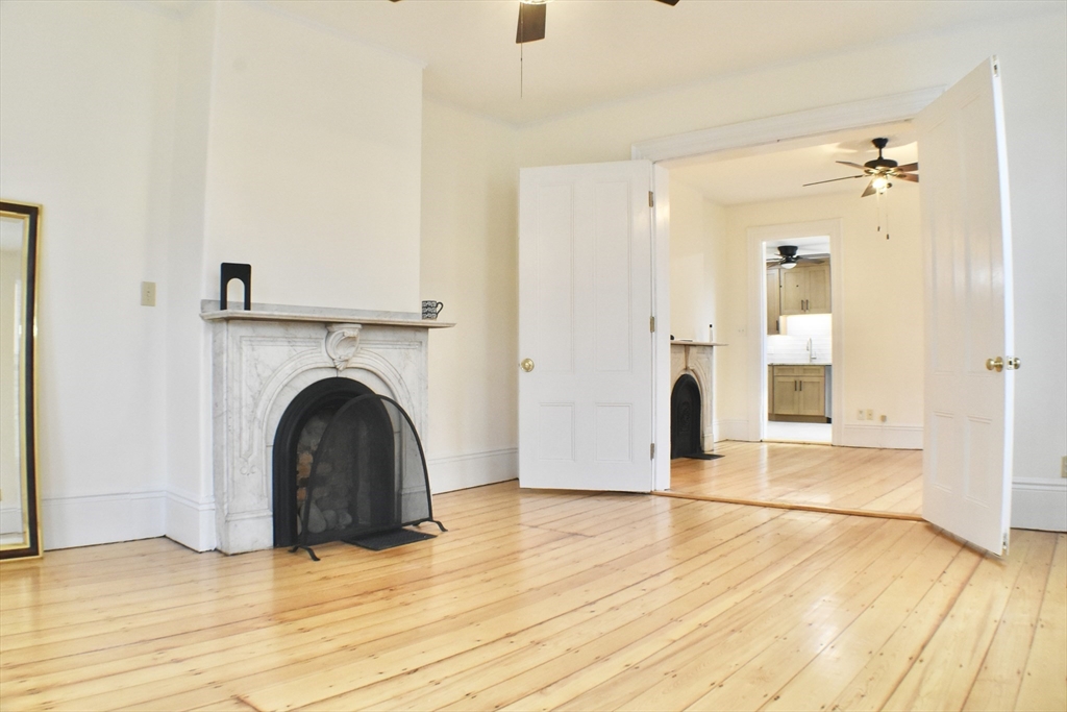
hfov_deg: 57.2
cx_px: 534
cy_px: 356
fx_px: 978
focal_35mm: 33
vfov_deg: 40.0
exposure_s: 1/30
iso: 1600
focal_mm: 22
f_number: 11
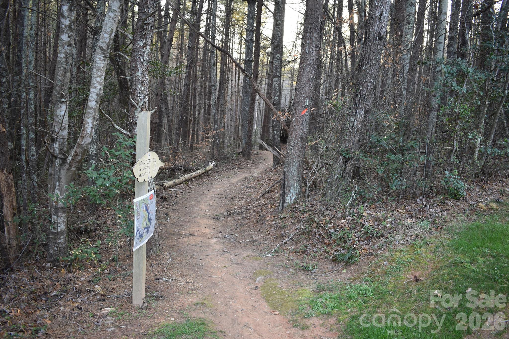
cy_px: 170
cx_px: 254
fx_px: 445
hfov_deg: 59.5
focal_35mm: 32
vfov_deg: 41.7
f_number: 4
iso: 400
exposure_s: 1/80
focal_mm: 21
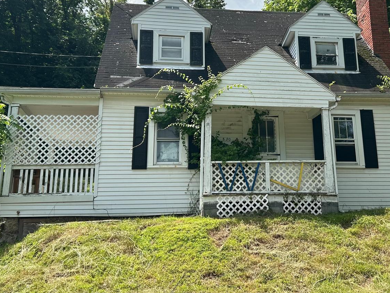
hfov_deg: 40.1
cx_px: 251
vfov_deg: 30.7
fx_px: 530
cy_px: 101
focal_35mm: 47
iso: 50
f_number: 1.5
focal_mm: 5.7
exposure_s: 1/3077
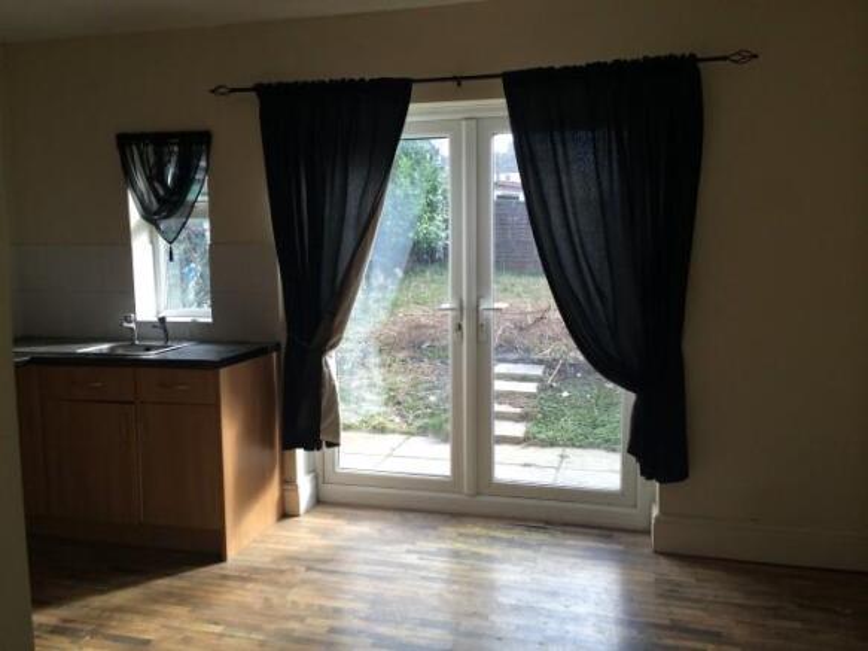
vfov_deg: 46.8
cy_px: 326
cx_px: 434
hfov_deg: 60.0
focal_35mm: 30
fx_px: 752
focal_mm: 4.12
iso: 64
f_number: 2.2
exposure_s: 1/120
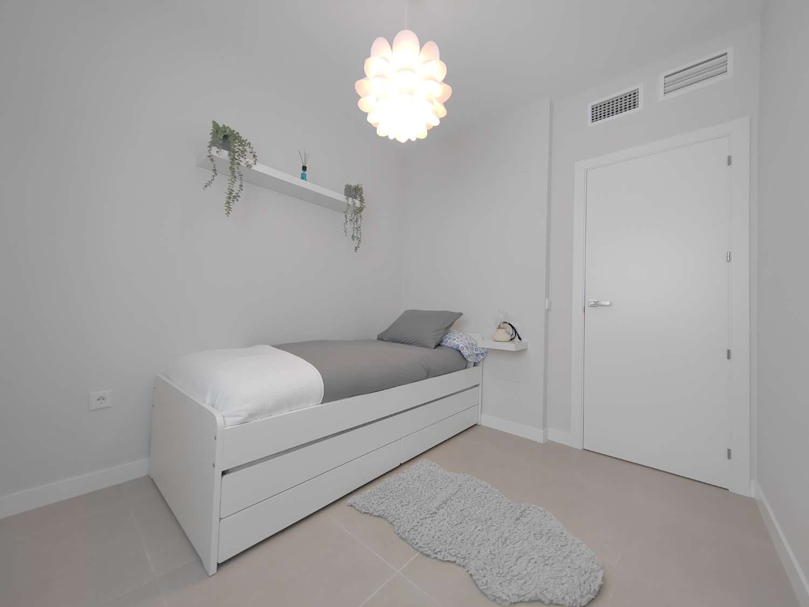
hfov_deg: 106.2
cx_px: 404
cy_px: 304
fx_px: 304
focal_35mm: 13
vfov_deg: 89.9
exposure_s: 1/50
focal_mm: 2.16
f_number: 2.2
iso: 250
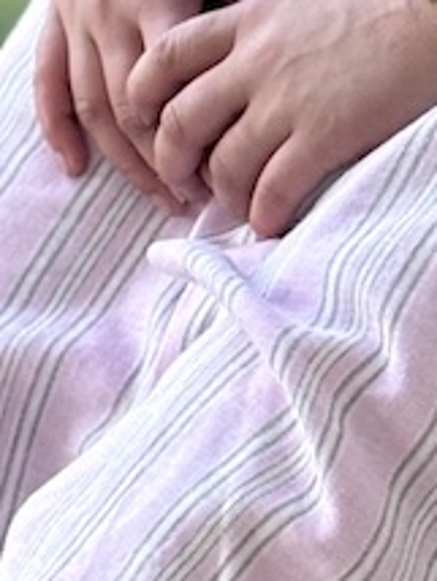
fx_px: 5359
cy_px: -212
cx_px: 26
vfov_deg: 6.2
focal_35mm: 319
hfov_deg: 4.7
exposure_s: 1/442
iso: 64
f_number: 1.78
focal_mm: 6.76
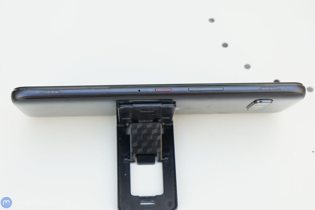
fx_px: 481
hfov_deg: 36.3
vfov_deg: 24.6
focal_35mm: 55
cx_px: 160
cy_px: 104
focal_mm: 53
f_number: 7.1
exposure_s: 1/125
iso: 800
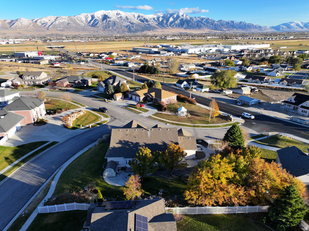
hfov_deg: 71.6
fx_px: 214
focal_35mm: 24
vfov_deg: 56.8
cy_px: 116
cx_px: 154
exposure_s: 1/1250
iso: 170
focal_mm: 12.29
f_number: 2.8
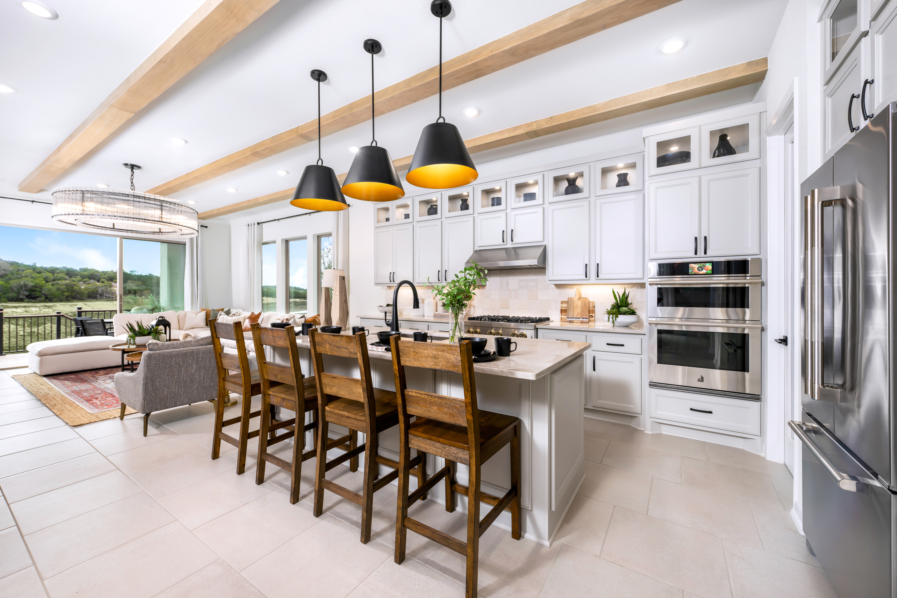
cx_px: 448
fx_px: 349
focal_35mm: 14
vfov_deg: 81.2
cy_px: 299
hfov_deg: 104.3
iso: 200
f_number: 10
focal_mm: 14
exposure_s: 1/50
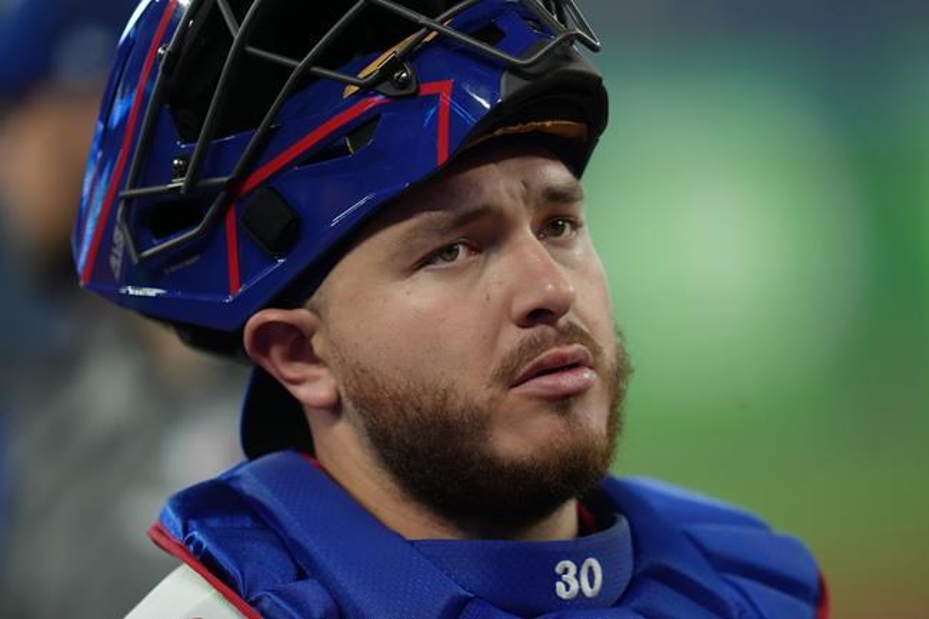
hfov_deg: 5.2
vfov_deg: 3.4
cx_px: 464
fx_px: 10319
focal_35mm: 400
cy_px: 310
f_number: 2.8
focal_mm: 400
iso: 4000
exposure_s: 1/3200
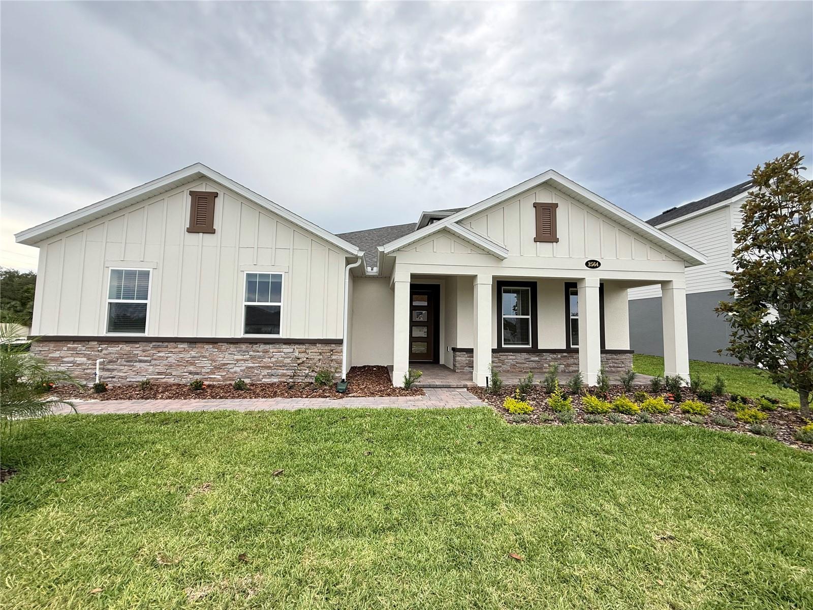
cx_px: 406
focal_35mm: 14
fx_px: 329
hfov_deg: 102.1
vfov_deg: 85.7
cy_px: 305
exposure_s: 1/99
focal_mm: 2.22
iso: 50
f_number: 2.2
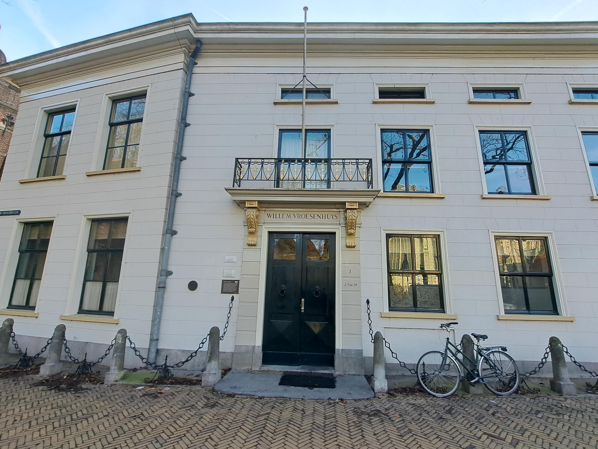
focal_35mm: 14
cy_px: 235
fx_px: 242
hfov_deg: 102.1
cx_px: 302
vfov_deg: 85.6
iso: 50
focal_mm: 1.7
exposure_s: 1/220
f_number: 2.2
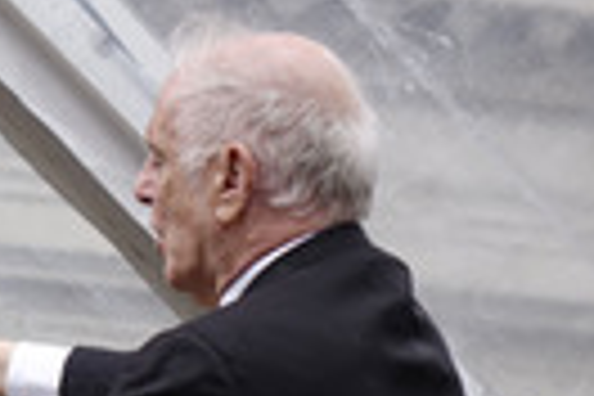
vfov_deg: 3.7
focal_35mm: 372
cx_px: -353
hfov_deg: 5.5
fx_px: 6138
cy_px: 558
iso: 100
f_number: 4.5
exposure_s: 1/200
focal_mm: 40.05
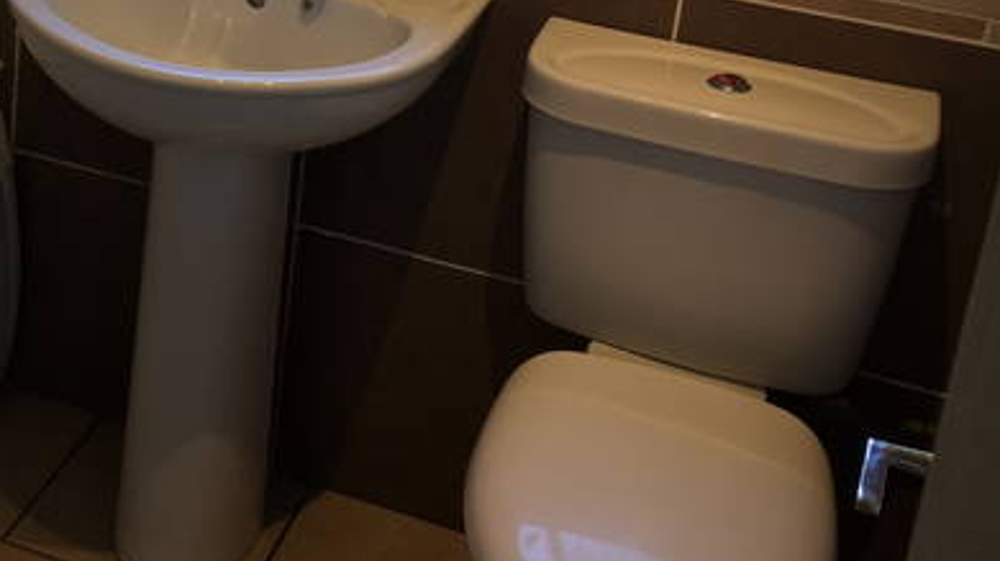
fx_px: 1696
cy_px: -64
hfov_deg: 31.4
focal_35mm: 64
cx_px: 108
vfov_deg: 18.1
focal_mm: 4.15
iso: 32
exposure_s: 1/50
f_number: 2.2
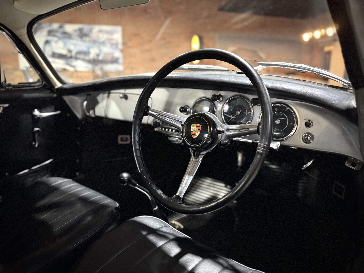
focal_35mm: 24
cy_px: 136
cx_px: 182
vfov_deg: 56.8
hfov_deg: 71.6
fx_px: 252
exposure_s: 1/35
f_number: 1.78
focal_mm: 6.76
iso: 1000
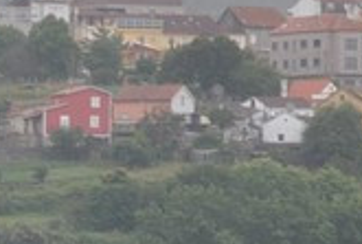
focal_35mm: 977
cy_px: 244
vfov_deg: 1.4
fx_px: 9851
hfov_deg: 2.1
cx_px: -485
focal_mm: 120
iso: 200
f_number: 5.6
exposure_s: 1/500
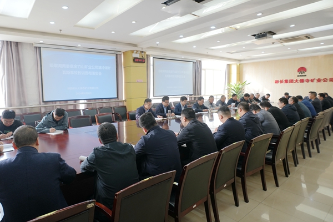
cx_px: 166
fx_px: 157
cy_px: 111
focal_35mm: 17
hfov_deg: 93.3
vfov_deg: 70.4
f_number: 4
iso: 400
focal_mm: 17
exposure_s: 1/60
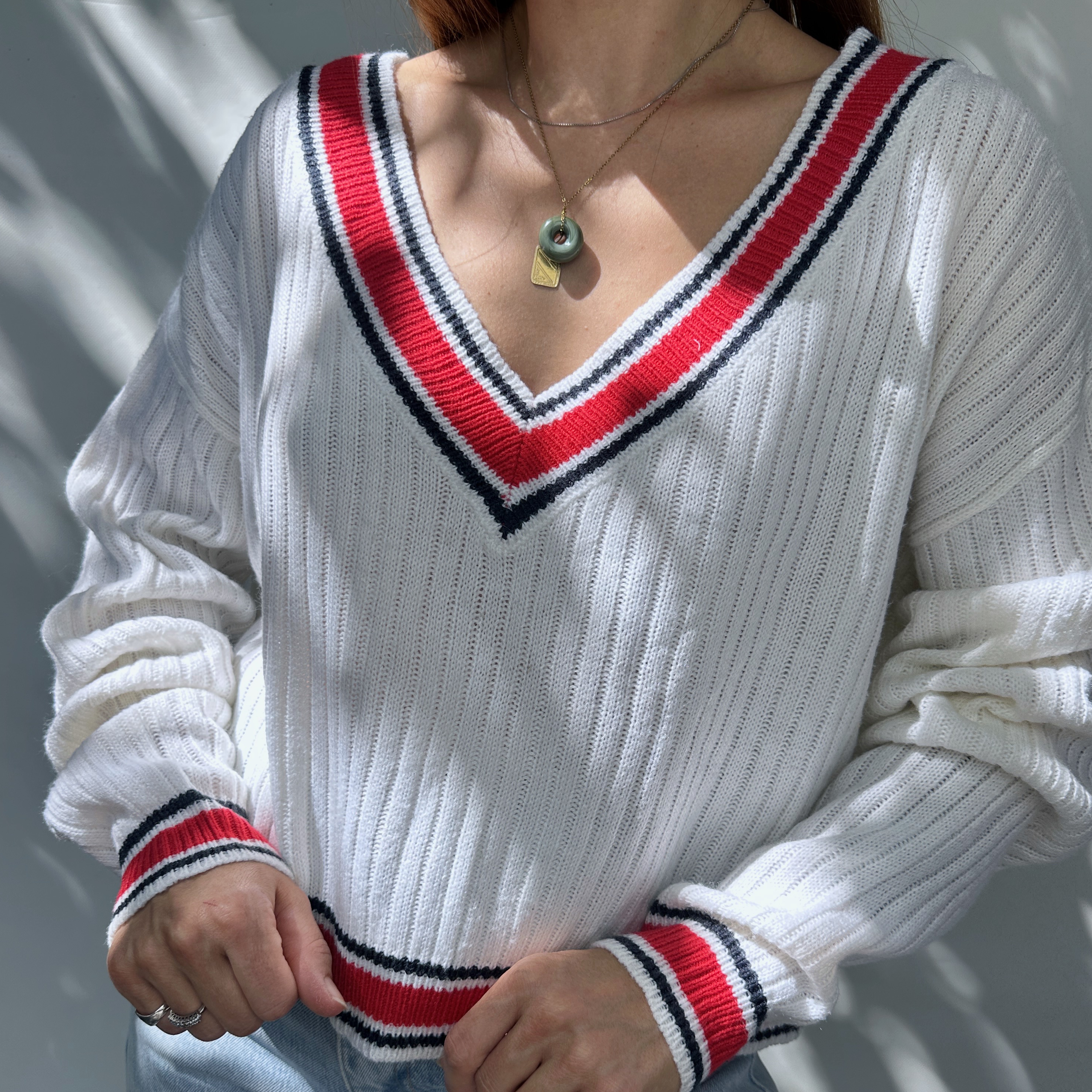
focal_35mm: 29
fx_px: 1035
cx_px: 539
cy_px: 622
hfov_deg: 55.6
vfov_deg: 55.4
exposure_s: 1/1256
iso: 80
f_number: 1.78
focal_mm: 6.86
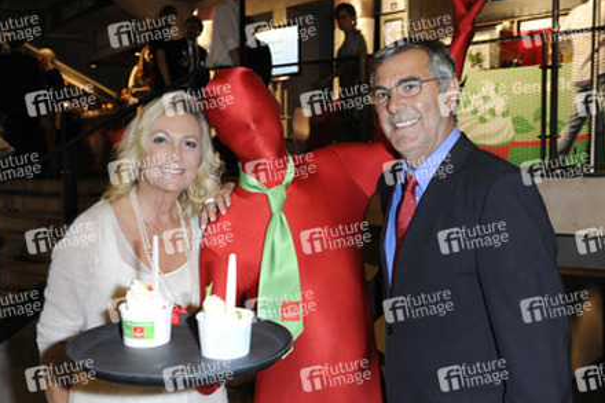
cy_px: 204
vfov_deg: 32.6
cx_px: 299
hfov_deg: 47.4
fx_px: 689
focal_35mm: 41
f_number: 5.6
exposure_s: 1/30
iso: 1250
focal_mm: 40
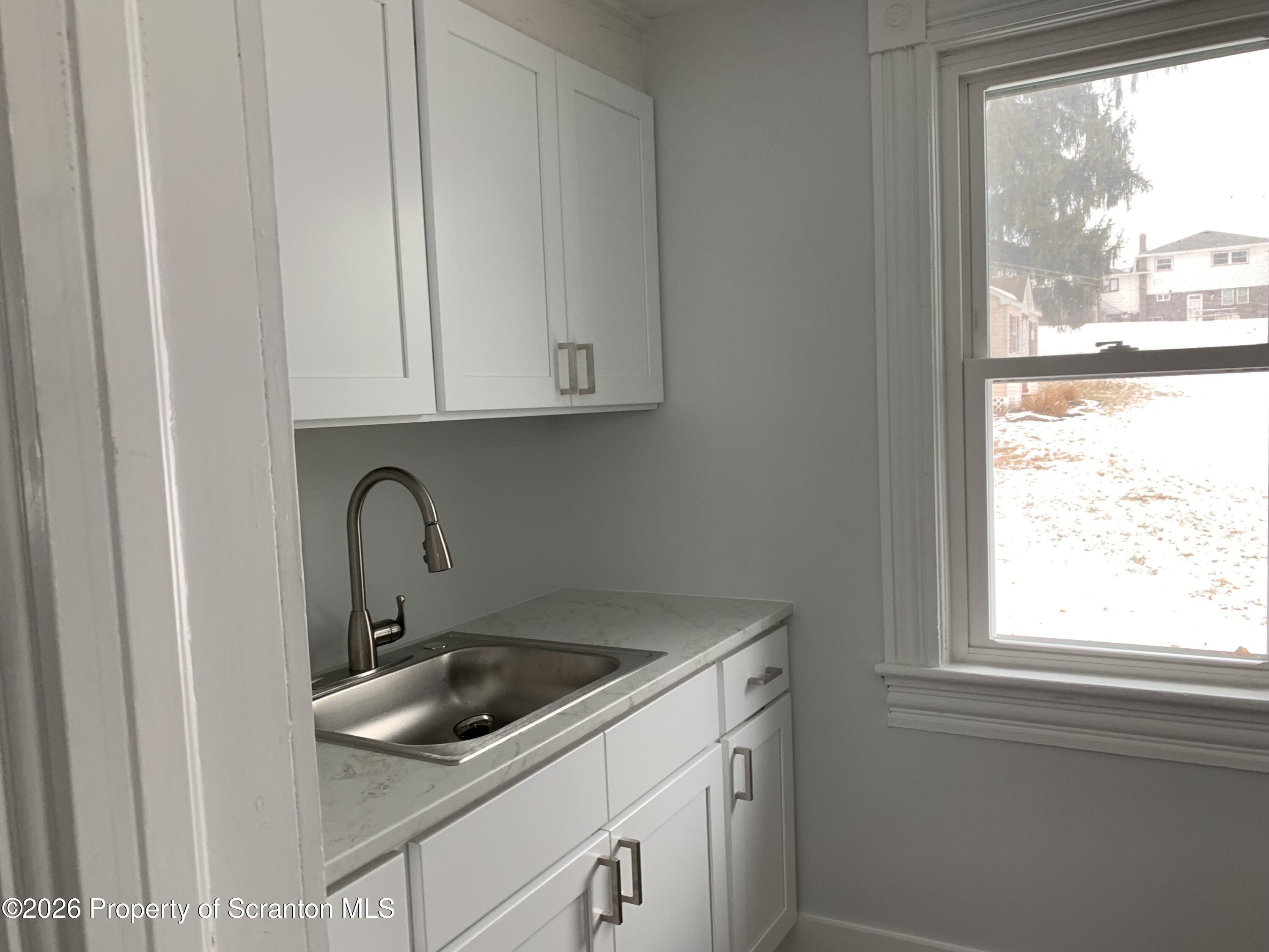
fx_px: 953
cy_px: 476
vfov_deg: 53.1
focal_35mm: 26
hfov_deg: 67.3
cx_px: 634
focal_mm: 4.25
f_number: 1.8
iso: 100
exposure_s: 1/73
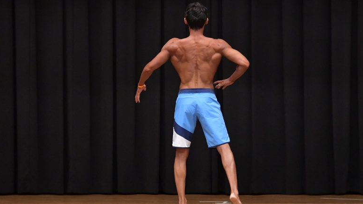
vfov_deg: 5.1
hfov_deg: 9.1
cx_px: 181
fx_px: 2281
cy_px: 98
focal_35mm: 237
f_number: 5.6
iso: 6400
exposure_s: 1/400
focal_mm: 150
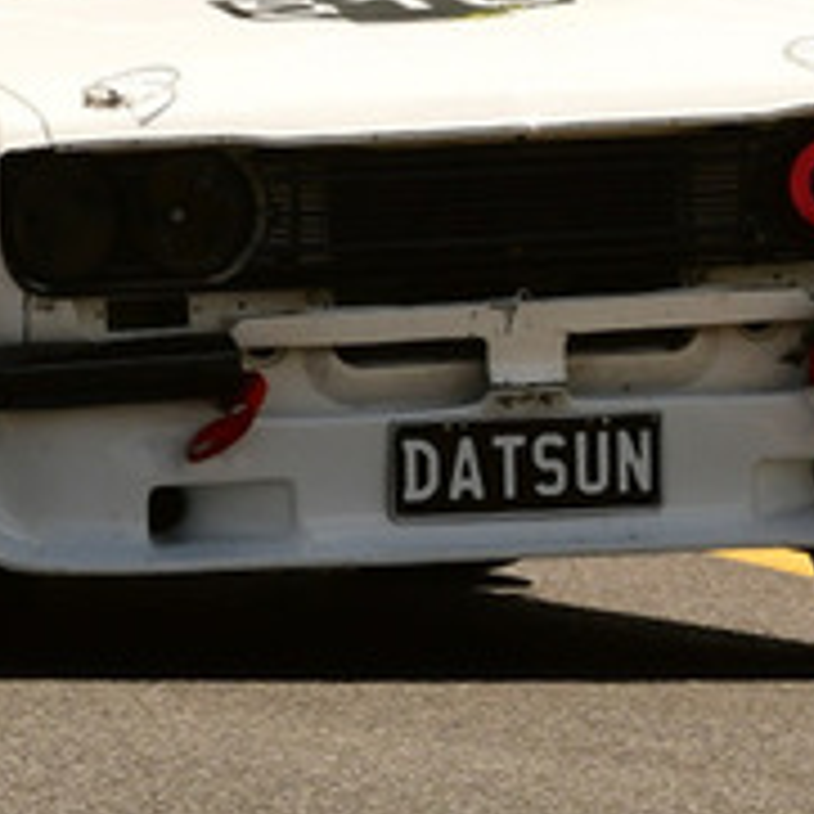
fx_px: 37432
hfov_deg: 1.2
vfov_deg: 1.2
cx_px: 666
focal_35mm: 1407
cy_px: -346
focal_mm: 250
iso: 320
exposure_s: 1/640
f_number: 11
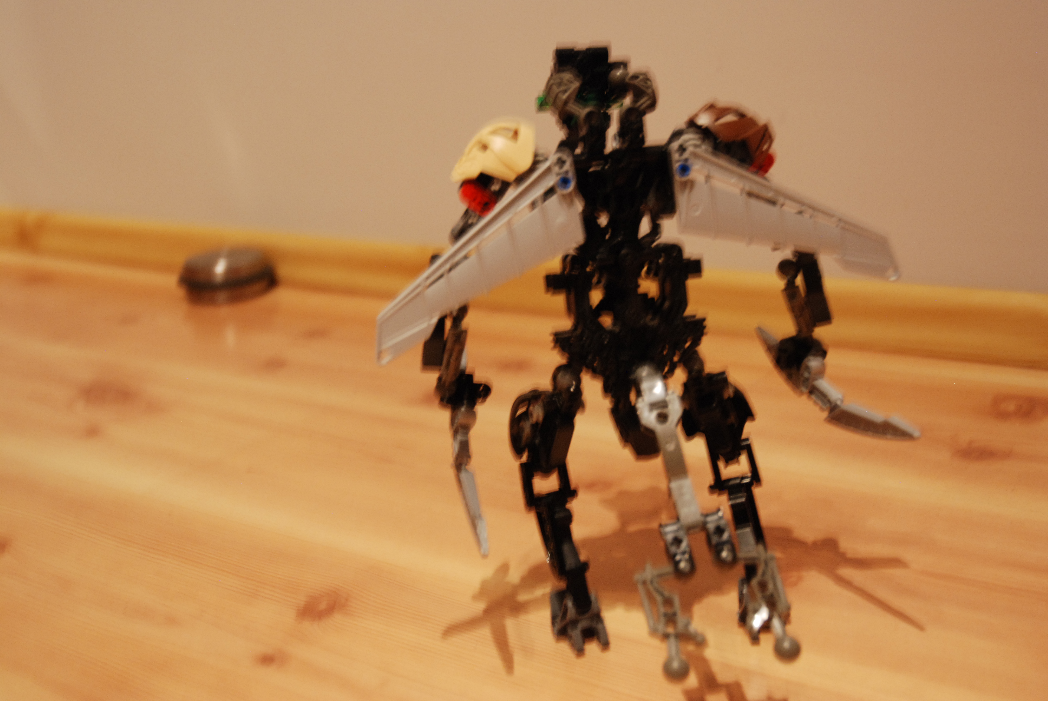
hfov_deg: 42.3
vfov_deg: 29.0
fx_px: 1355
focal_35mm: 46
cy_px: 350
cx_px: 524
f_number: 4
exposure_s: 1/3
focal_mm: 31
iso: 500
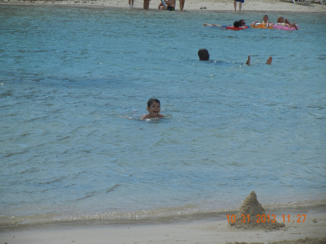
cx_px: 163
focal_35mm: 174
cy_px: 122
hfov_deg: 11.4
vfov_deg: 8.5
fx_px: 1639
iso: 160
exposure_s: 1/270
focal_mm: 31.4
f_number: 9.2
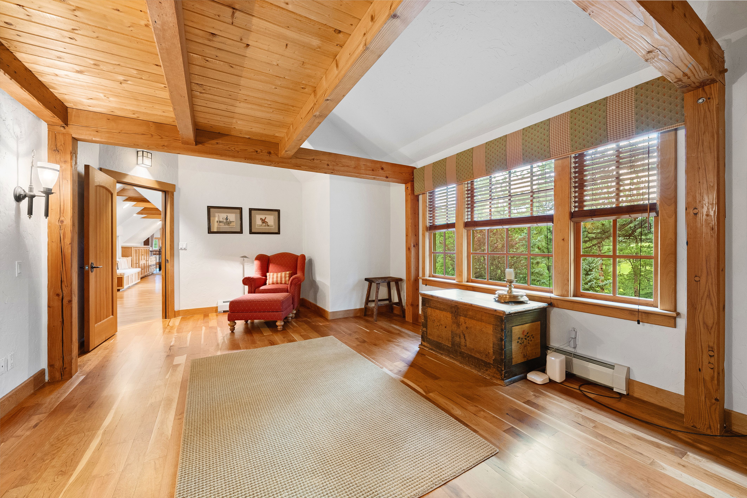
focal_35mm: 14
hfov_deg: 104.3
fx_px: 290
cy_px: 249
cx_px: 374
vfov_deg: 81.2
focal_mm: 14
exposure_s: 1/1.67
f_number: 8
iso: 1000
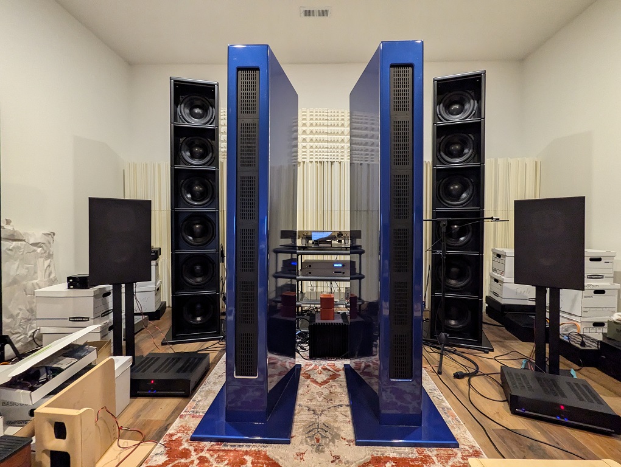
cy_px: 234
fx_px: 287
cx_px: 310
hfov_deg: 94.4
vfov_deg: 78.2
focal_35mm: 16
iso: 818
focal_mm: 2.35
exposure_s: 1/24
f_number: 2.2
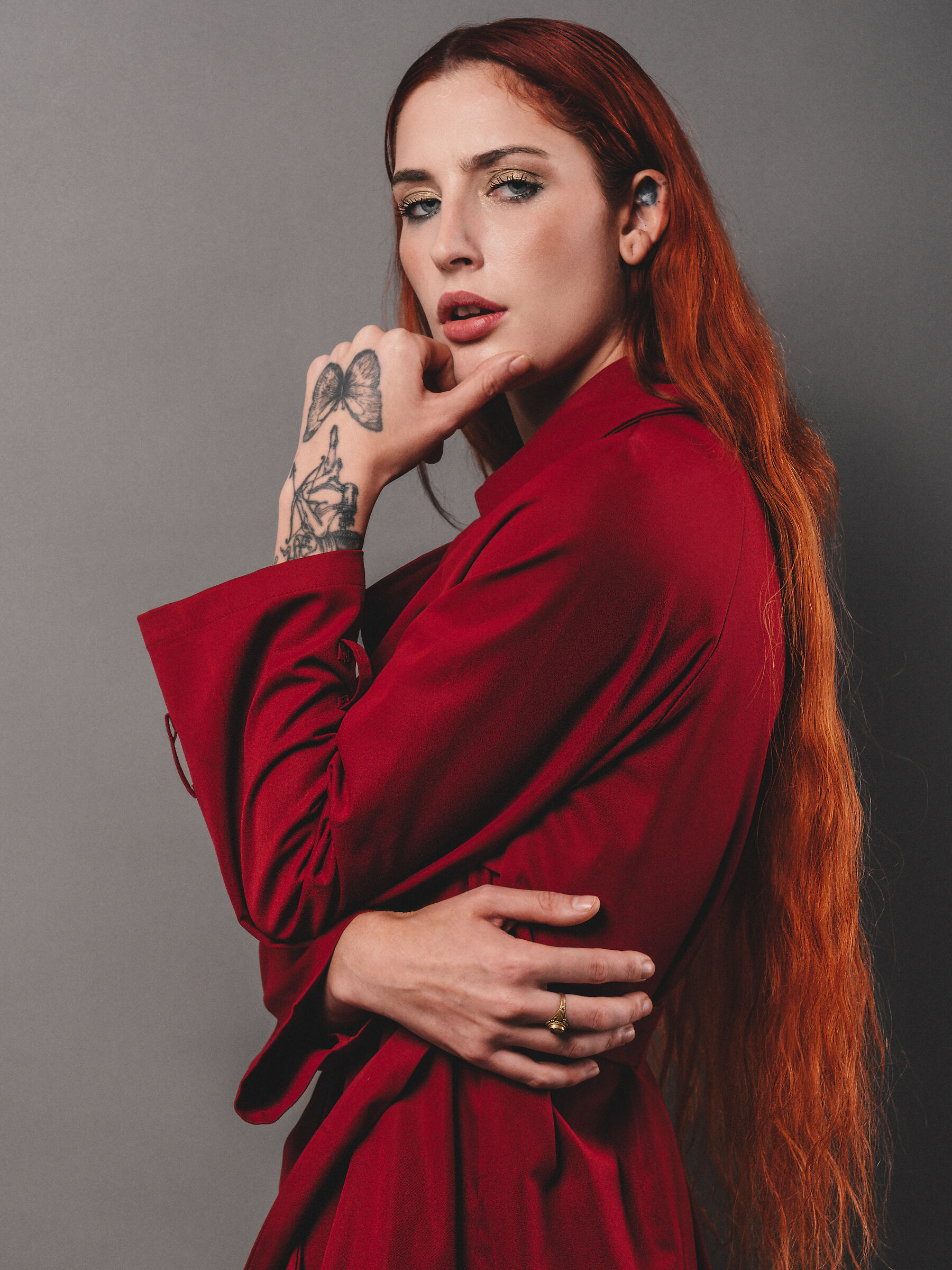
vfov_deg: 27.0
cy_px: 635
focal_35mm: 72
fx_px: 2640
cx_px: 476
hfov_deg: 20.4
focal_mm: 36
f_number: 6.3
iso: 100
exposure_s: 1/125
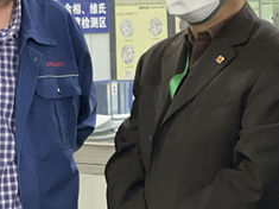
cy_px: 71
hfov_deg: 11.1
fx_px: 1426
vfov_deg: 8.4
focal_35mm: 177
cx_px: 259
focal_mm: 6
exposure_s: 1/25
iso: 400
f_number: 2
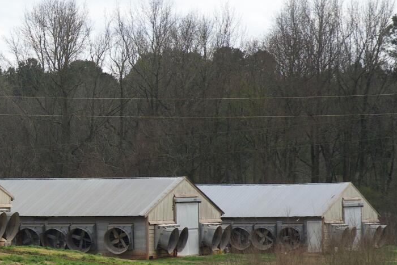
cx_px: -316
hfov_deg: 7.4
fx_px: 2978
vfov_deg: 5.1
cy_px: 212
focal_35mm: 270
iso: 400
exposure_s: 1/800
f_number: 8
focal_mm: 63
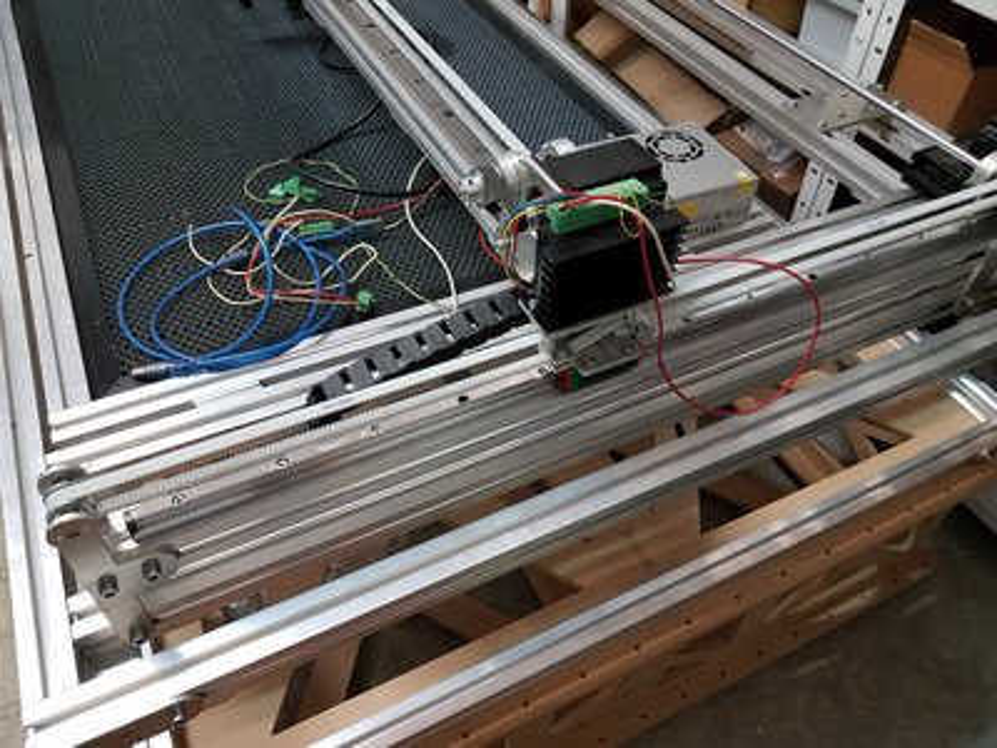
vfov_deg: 53.1
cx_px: 498
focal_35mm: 26
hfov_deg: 67.3
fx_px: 749
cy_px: 374
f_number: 1.7
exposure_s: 1/33
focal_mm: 4.3
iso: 250
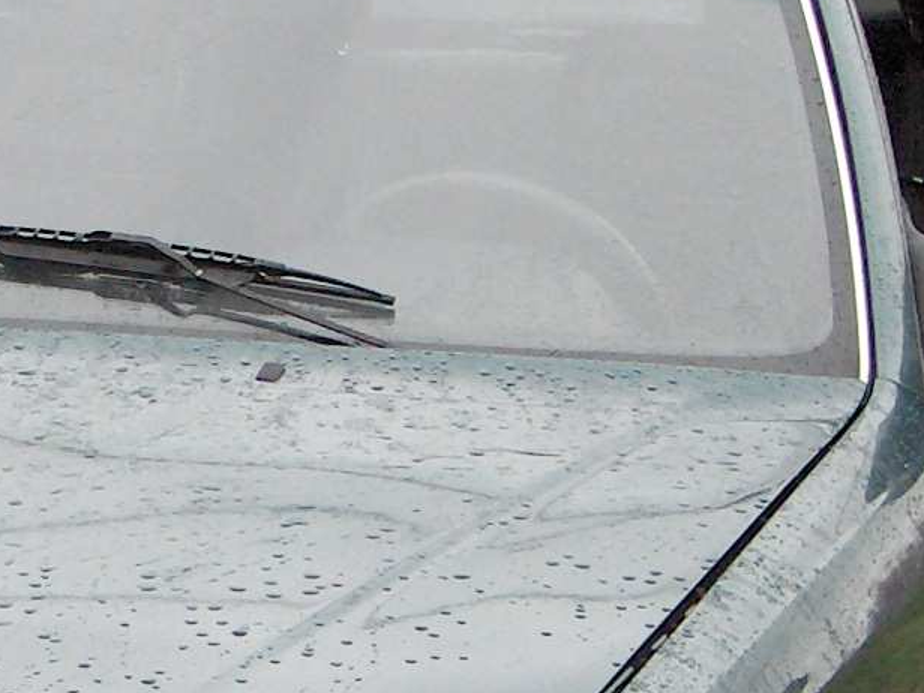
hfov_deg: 8.5
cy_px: 528
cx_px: 136
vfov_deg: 6.4
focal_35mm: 232
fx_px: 6193
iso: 111
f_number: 3.5
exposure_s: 1/162
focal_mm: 10.19
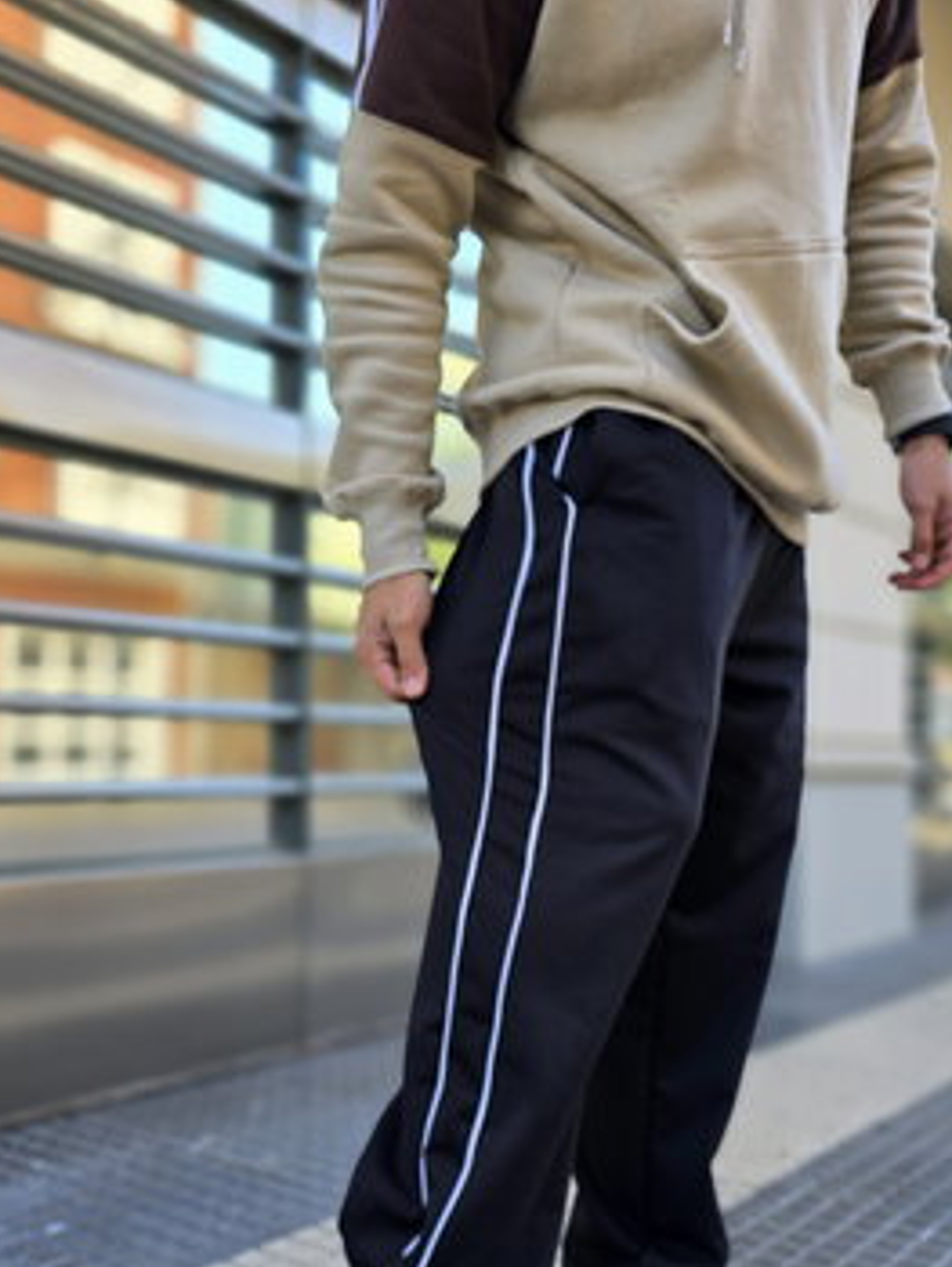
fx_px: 1282
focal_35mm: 35
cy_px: 820
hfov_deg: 40.7
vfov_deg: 51.8
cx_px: 521
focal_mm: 6.3
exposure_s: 1/370
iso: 64
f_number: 1.7
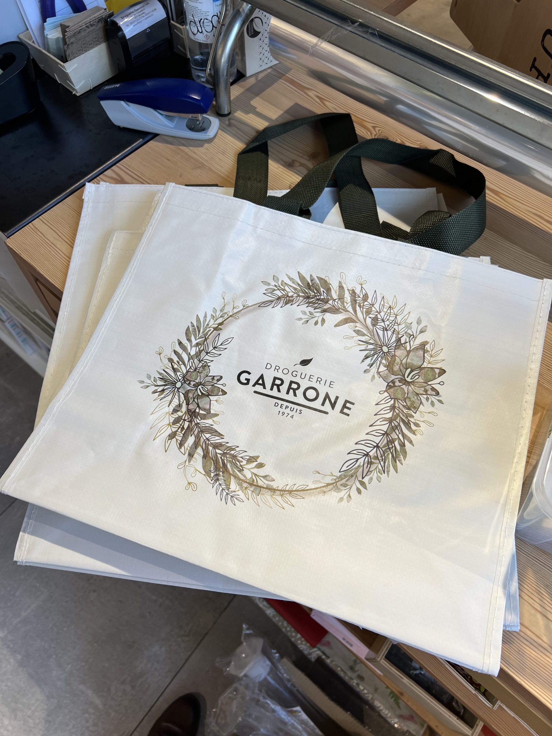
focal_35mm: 26
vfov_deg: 67.3
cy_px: 368
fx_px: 553
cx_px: 276
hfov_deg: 53.1
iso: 32
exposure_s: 1/106
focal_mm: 5.7
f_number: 1.5
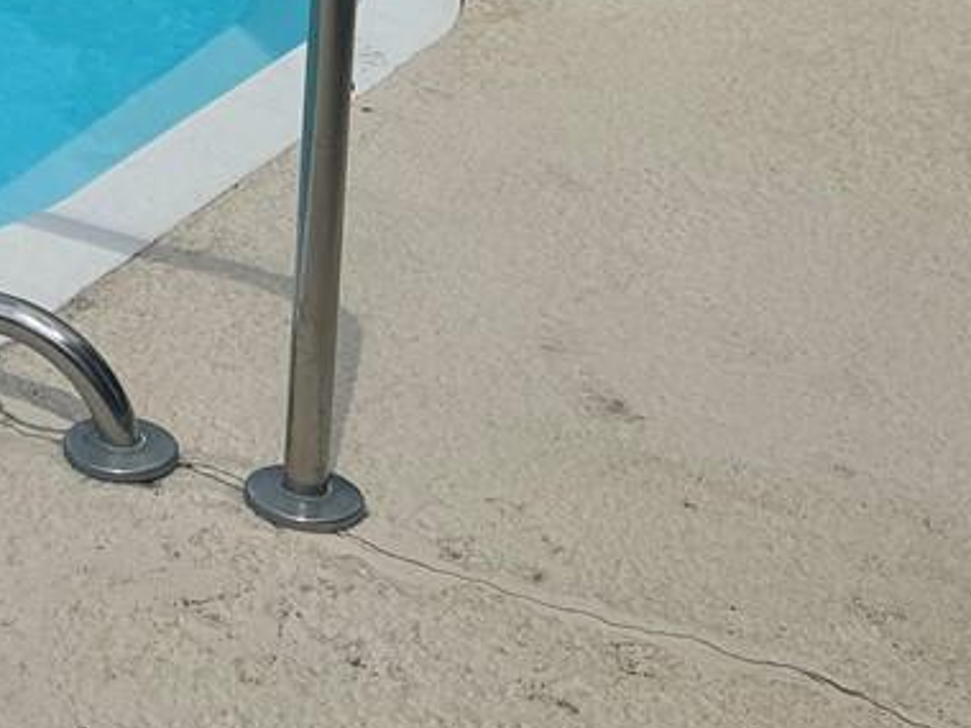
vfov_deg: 14.0
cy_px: -258
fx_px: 2833
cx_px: -501
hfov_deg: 17.4
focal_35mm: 101
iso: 80
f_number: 1.78
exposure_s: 1/7937
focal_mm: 6.76
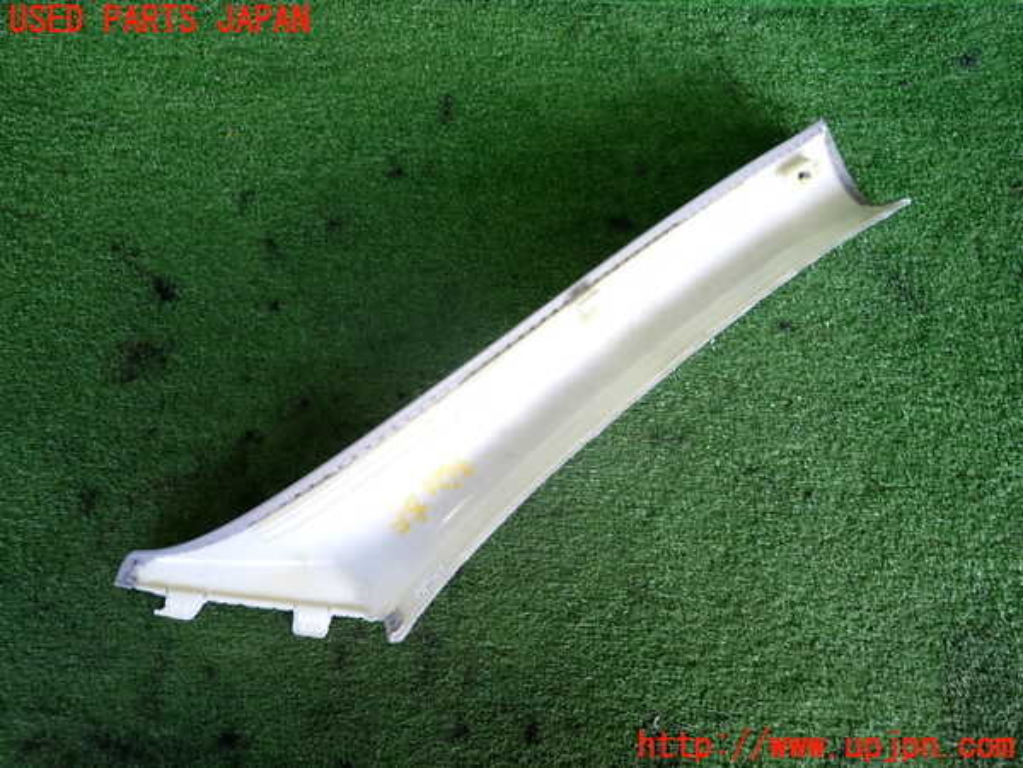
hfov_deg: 69.4
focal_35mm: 25
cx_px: 512
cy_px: 384
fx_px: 739
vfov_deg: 54.9
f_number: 2
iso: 200
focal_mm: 4.5
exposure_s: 1/100
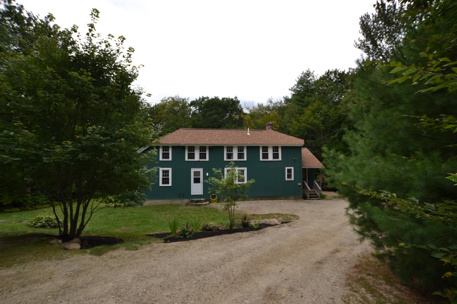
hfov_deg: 100.4
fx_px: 190
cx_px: 228
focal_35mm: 15
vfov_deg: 77.3
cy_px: 152
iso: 100
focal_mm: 10
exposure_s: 1/200
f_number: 5.6
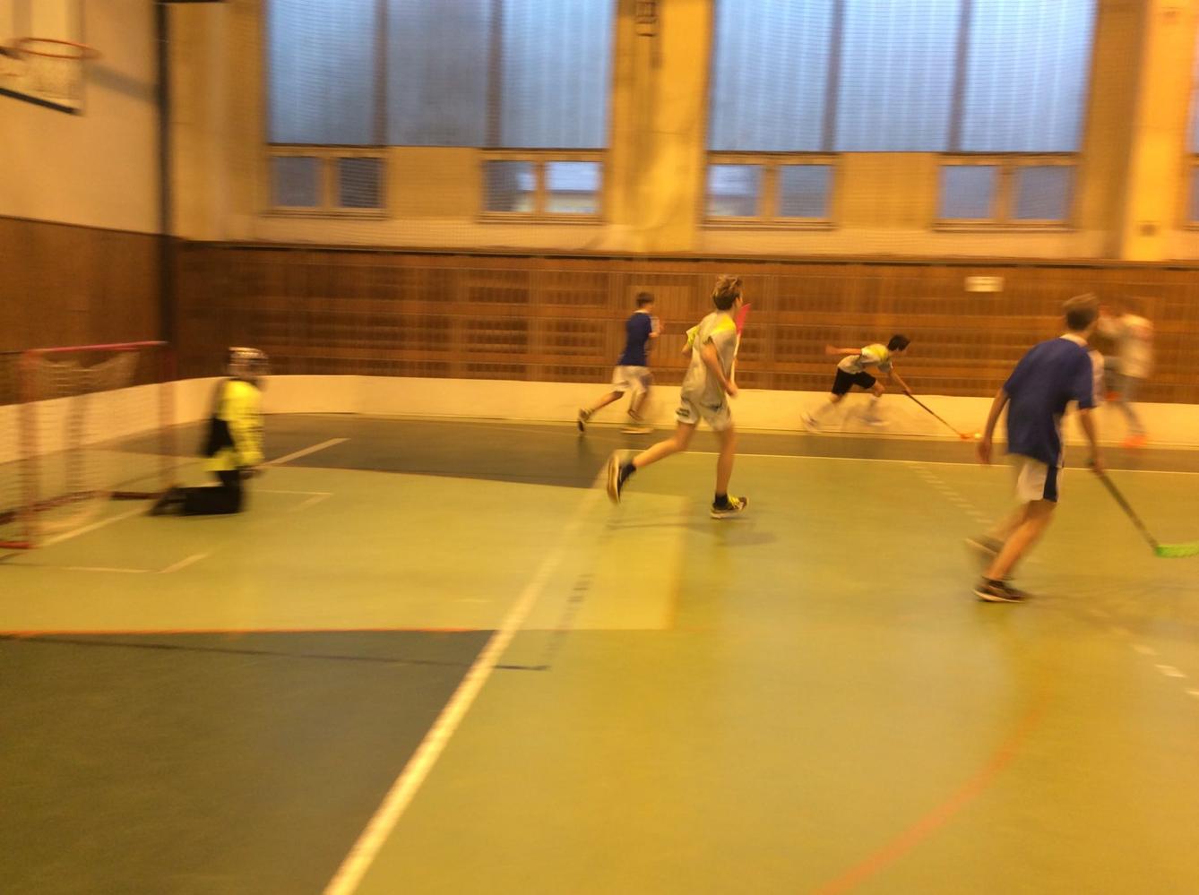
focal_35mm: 32
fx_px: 1107
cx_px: 600
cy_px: 448
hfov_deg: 56.9
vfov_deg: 44.0
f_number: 2.4
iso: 64
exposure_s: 1/25
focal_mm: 3.3
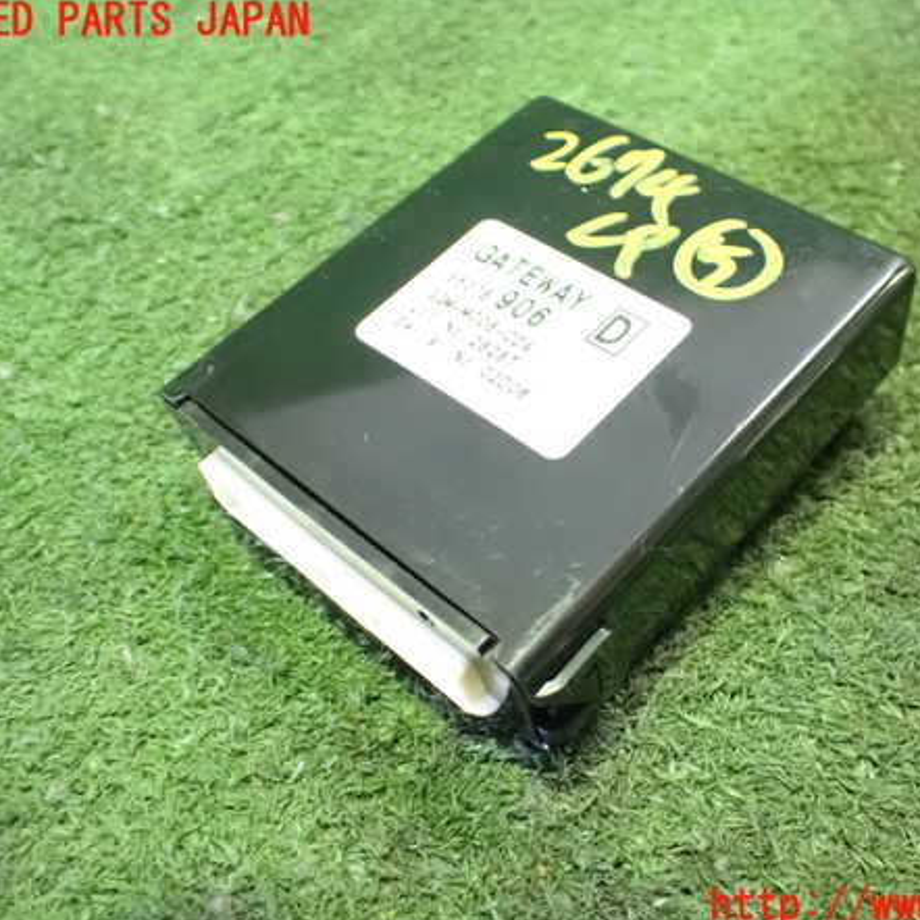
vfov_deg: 46.0
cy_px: 464
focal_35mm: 36
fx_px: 1082
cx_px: 556
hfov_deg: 45.8
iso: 1600
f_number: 2.3
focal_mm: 5.4
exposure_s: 1/30
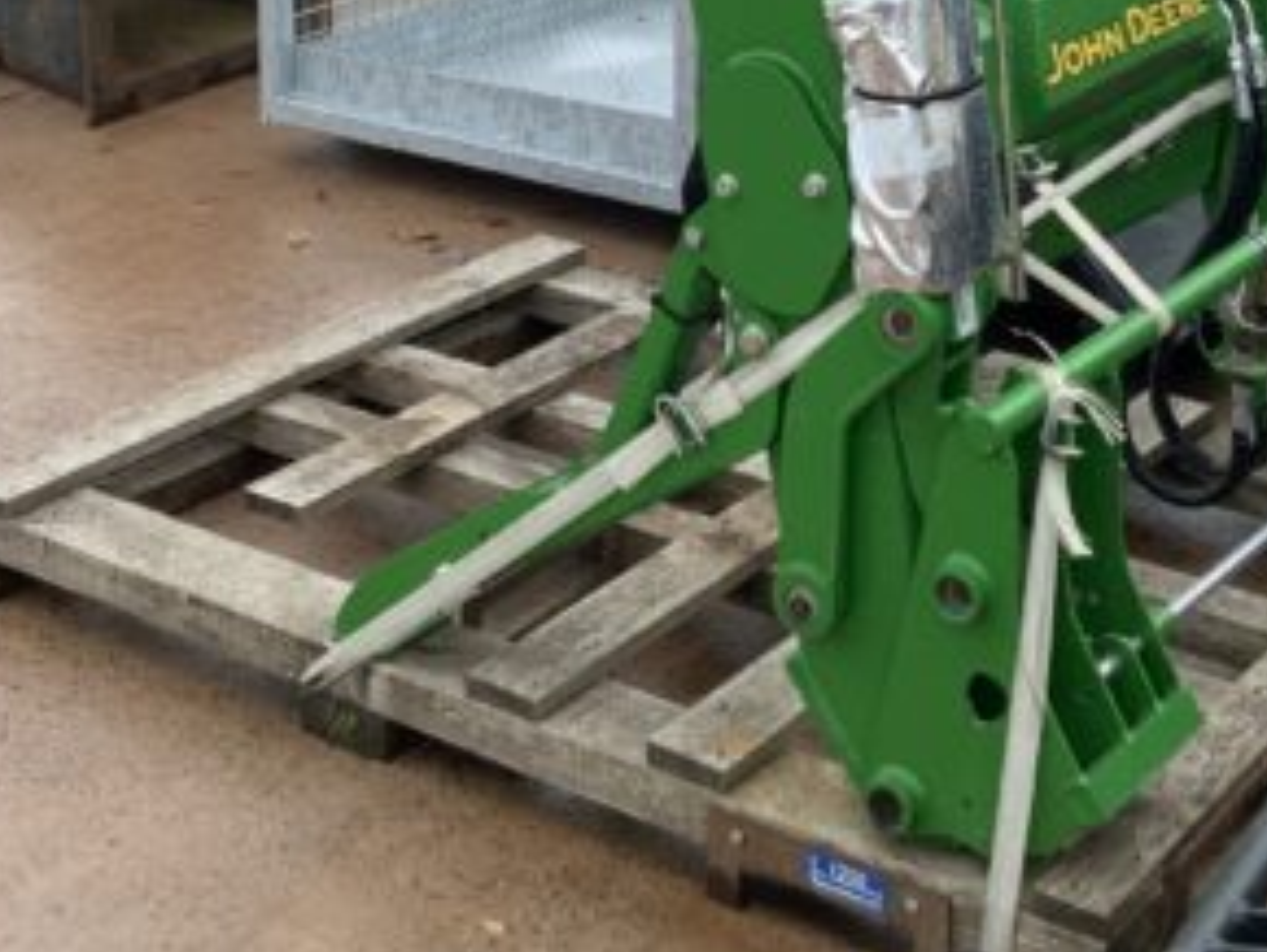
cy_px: -111
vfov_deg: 18.8
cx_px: 738
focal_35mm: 75
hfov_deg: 25.9
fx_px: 2747
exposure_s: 1/122
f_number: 1.8
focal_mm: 3
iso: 25
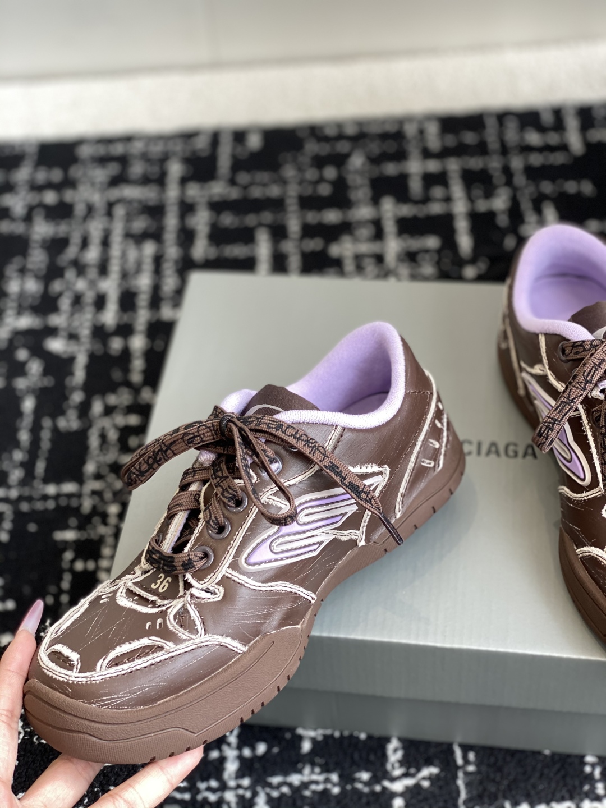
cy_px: 404
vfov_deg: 36.8
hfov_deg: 28.0
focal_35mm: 52
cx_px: 303
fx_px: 1214
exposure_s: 1/122
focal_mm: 6
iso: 32
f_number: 2
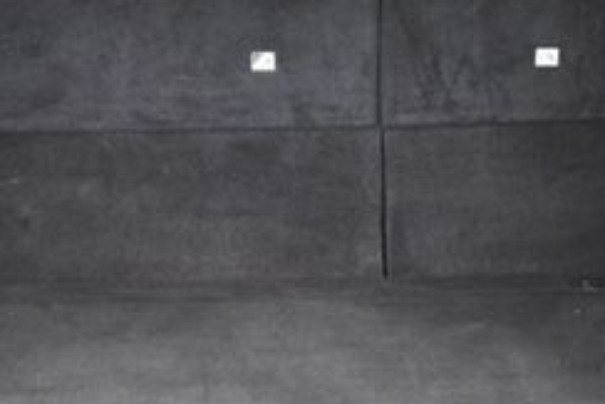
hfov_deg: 18.6
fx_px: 1850
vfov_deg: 12.5
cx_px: 275
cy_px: 226
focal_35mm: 110
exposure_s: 1/125
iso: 2800
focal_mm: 28
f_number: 4.2
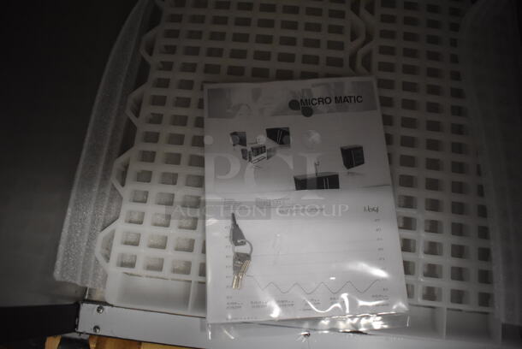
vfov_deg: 48.0
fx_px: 392
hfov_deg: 67.3
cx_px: 261
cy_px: 174
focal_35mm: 27
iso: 2800
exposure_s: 1/125
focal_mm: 18
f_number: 3.5
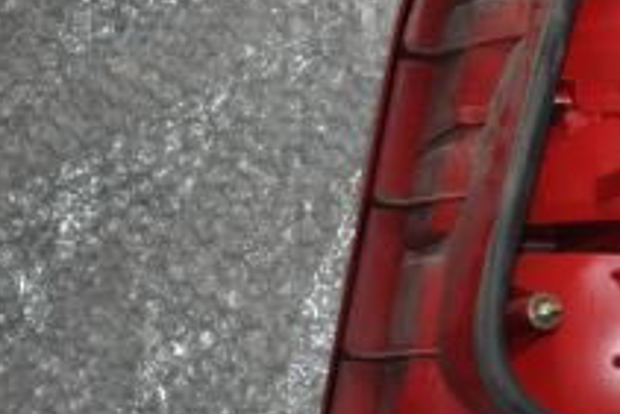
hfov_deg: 14.9
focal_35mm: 135
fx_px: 2327
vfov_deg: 10.2
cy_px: 97
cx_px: 649
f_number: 4.5
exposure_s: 1/60
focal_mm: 38
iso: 800
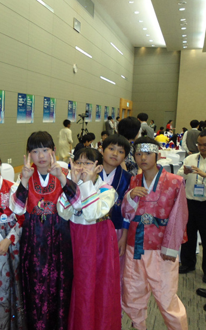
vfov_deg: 49.3
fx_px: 360
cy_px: 173
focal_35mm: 40
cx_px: -7
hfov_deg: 29.5
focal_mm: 4.7
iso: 200
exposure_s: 1/30
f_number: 2.8
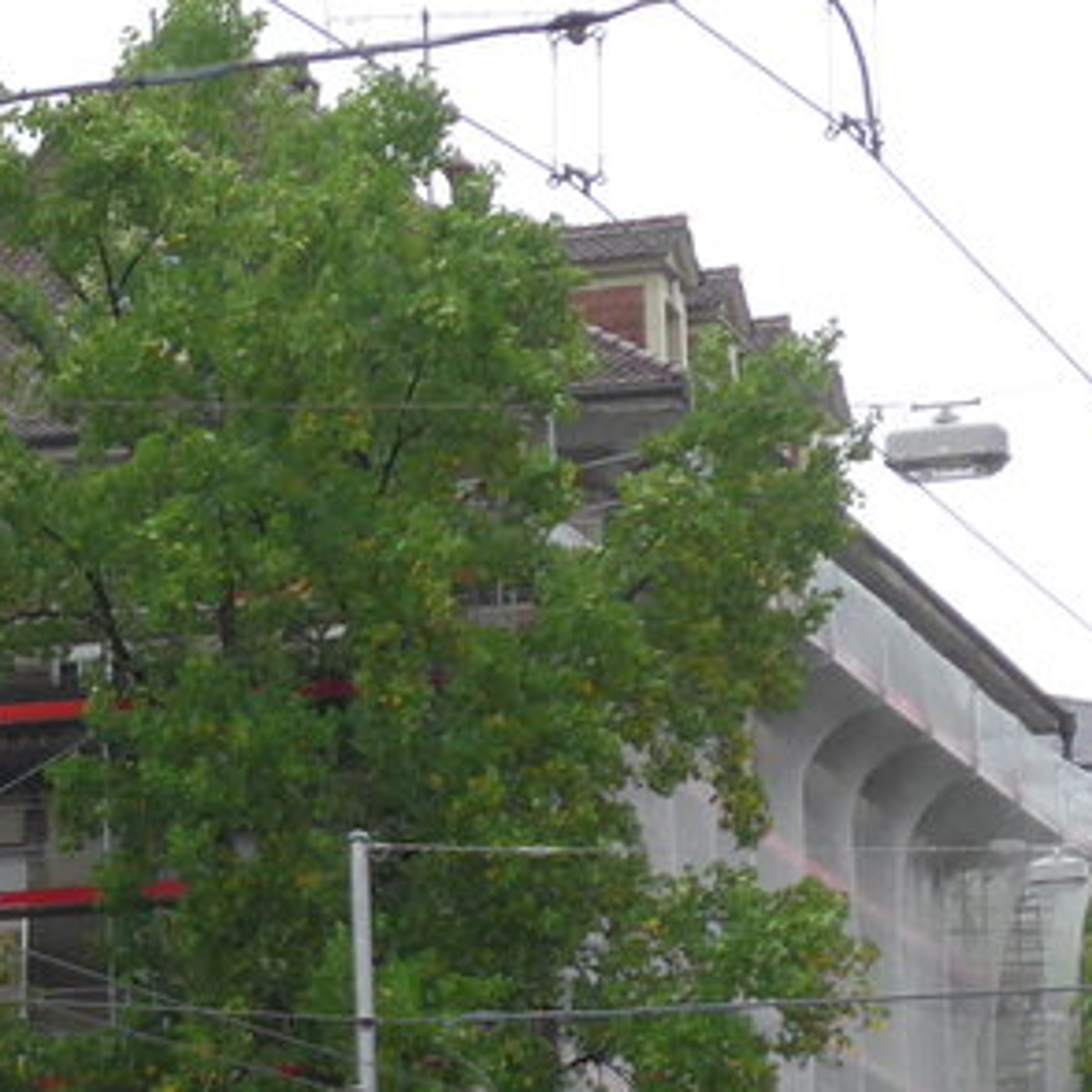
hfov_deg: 6.4
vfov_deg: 6.5
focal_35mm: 267
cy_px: 1192
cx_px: -1025
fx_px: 9529
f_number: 4.2
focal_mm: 15
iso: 250
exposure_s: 1/160
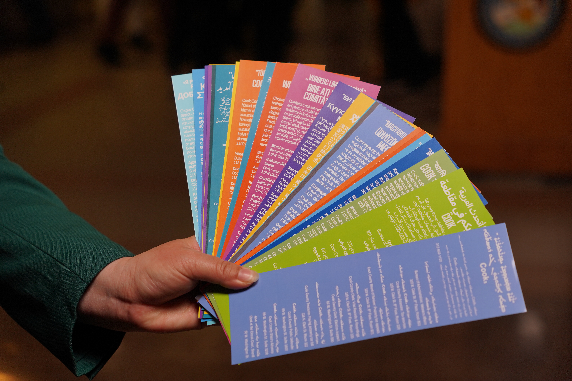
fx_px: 1080
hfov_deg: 29.7
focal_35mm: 68
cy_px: 190
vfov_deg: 20.0
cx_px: 286
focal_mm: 68
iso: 400
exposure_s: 1/160
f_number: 4
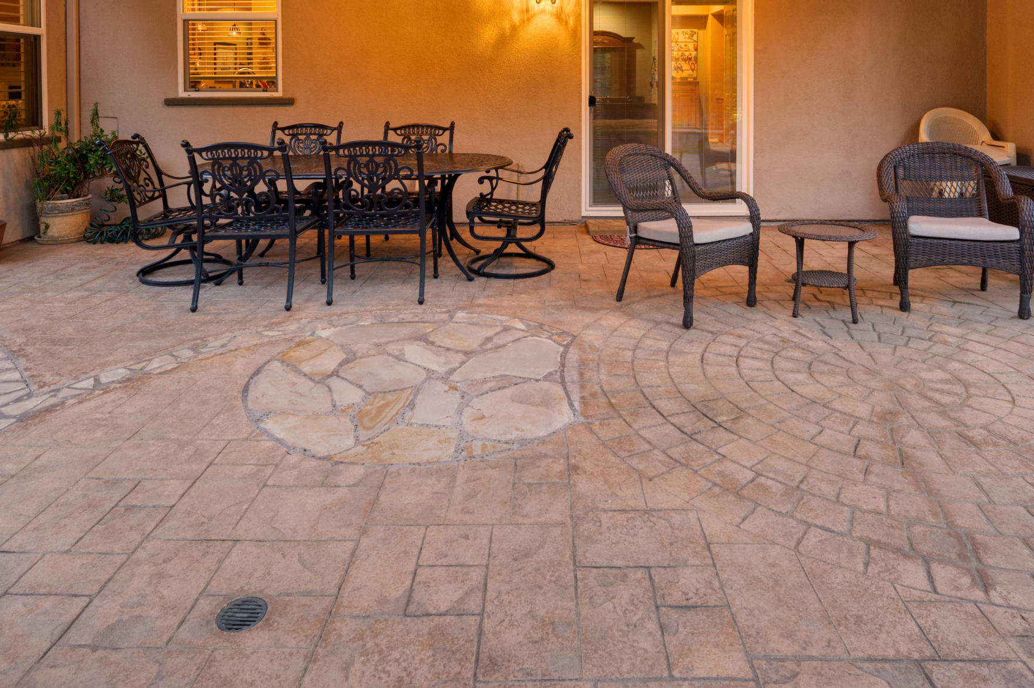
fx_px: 689
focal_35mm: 24
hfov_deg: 73.7
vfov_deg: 48.7
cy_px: 99
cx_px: 544
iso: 400
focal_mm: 14
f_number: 8
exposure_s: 1/10
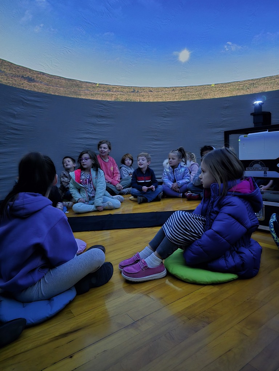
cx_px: 140
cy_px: 186
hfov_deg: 58.9
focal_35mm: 23
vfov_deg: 73.9
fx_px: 247
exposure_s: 1/15
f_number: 1.7
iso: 3200
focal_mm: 6.3
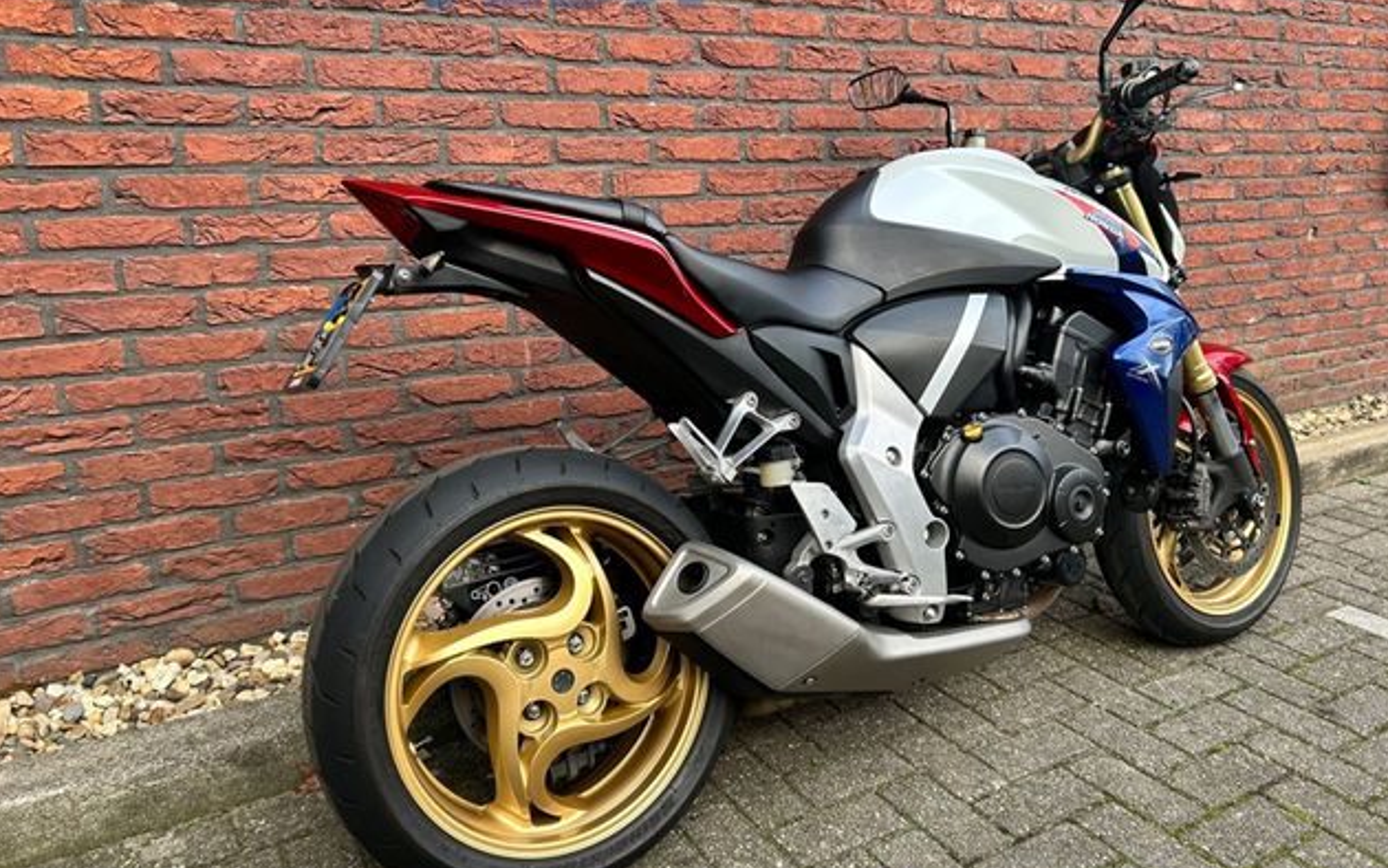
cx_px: 701
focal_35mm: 28
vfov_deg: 44.5
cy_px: 408
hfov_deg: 66.5
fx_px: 1059
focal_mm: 5.7
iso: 50
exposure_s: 1/150
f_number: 1.5
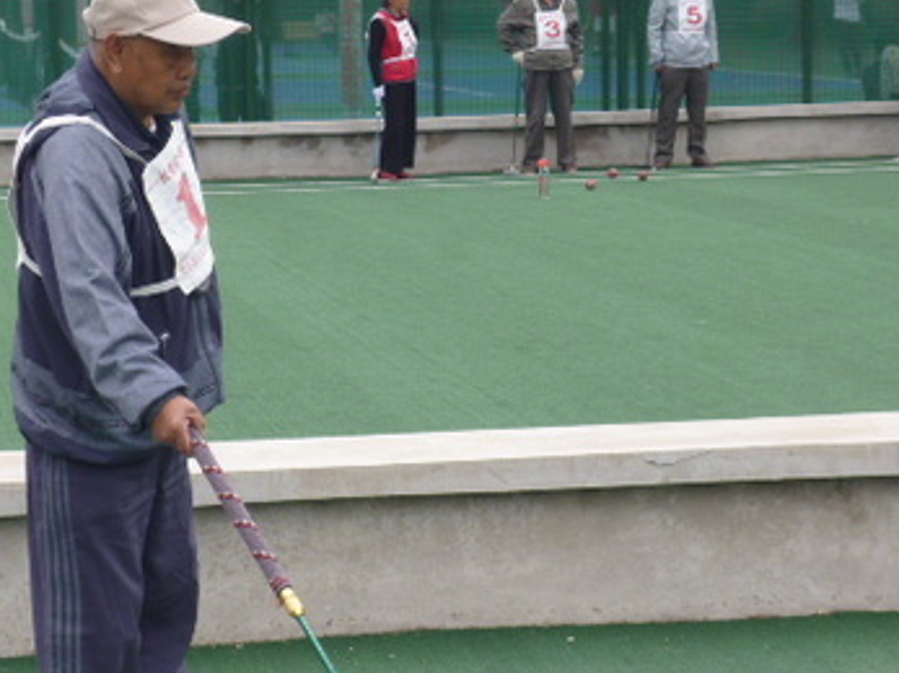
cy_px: 386
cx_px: 399
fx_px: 3505
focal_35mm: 135
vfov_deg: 11.0
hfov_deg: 14.6
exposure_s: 1/100
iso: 100
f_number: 4.9
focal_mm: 13.9
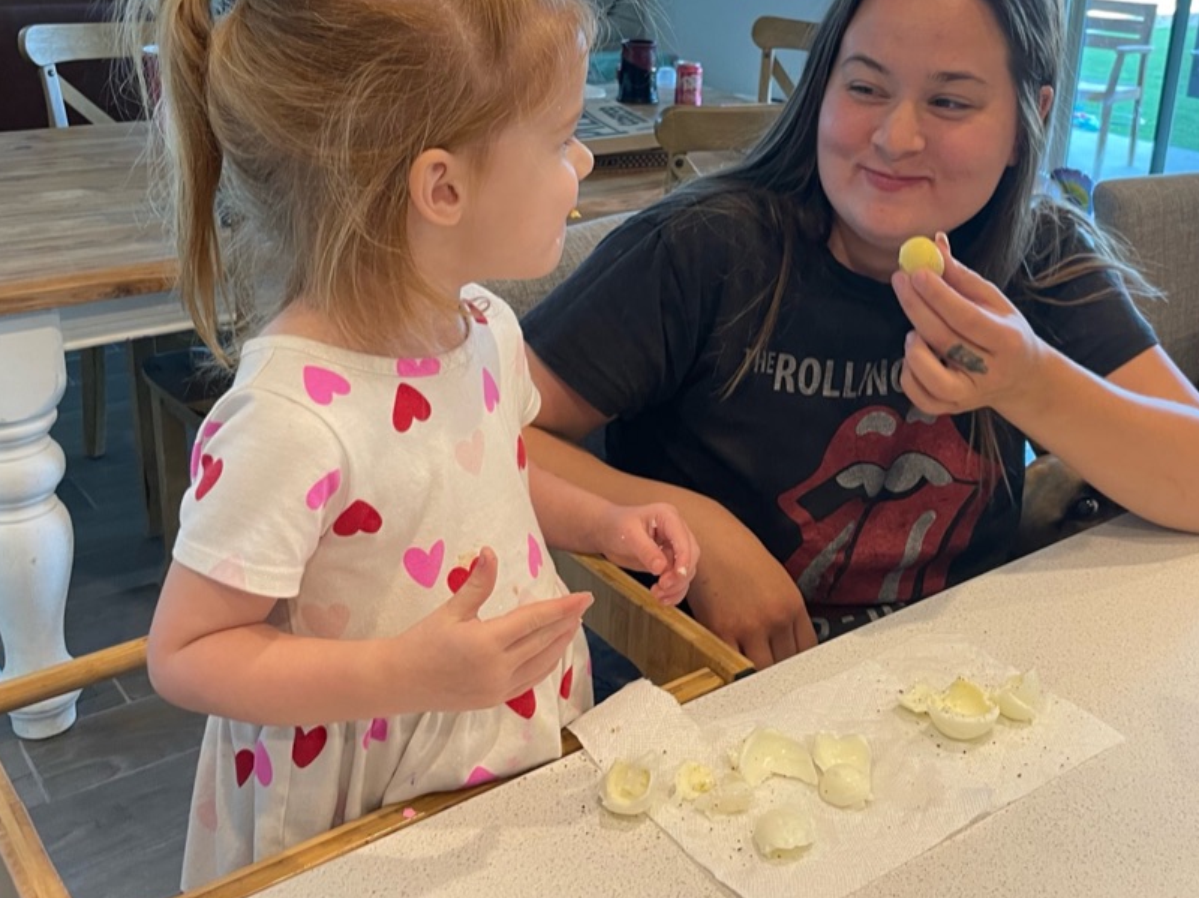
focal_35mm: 39
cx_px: 698
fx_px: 1350
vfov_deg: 36.6
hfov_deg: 47.7
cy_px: 337
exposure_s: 1/60
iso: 125
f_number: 1.6
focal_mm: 4.2
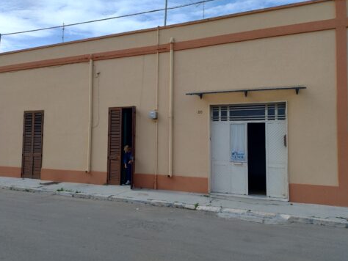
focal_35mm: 27
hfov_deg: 65.3
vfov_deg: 51.4
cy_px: 125
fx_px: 272
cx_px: 170
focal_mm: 4.71
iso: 100
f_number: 1.7
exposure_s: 1/753
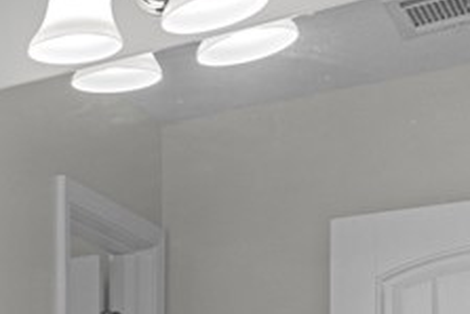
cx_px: -459
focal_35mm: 80
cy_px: 512
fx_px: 1051
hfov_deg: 17.9
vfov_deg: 15.3
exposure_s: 1/8
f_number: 7.1
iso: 250
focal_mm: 11
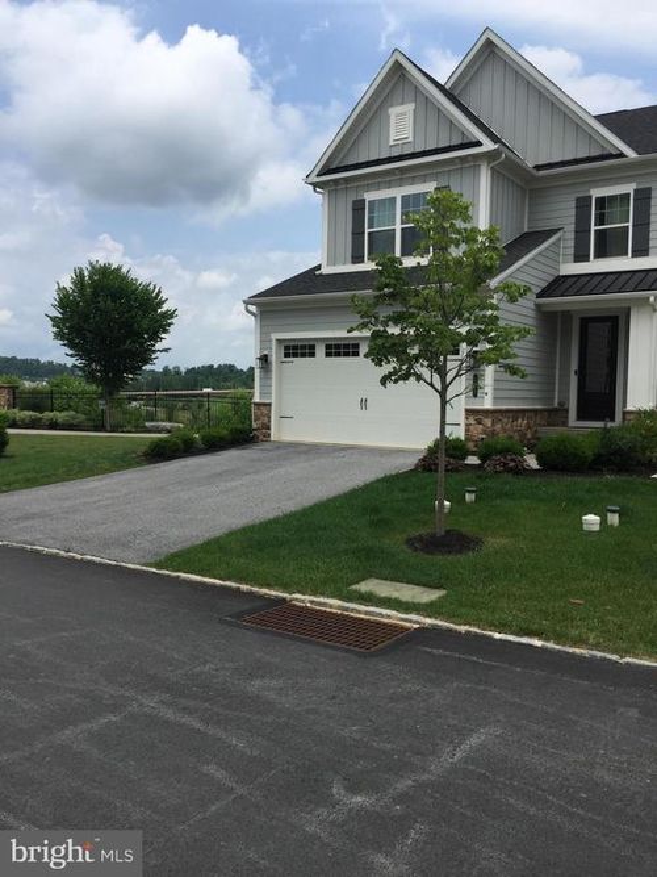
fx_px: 734
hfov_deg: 48.2
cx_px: 328
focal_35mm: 29
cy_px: 438
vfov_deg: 61.7
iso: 32
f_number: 2.2
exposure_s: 1/2475
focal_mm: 4.15
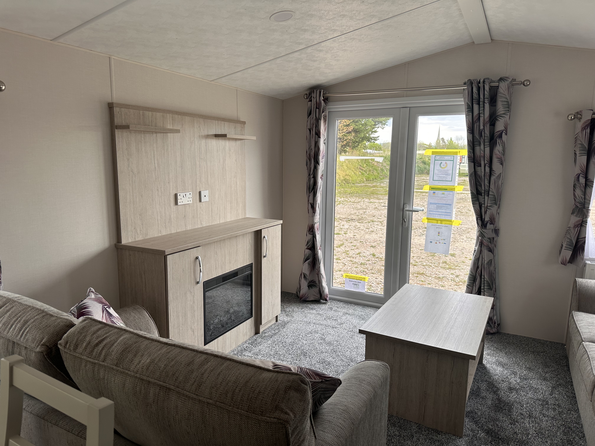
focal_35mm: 24
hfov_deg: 71.6
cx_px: 298
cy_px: 223
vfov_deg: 56.8
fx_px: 413
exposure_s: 1/121
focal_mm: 6.86
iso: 64
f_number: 1.78
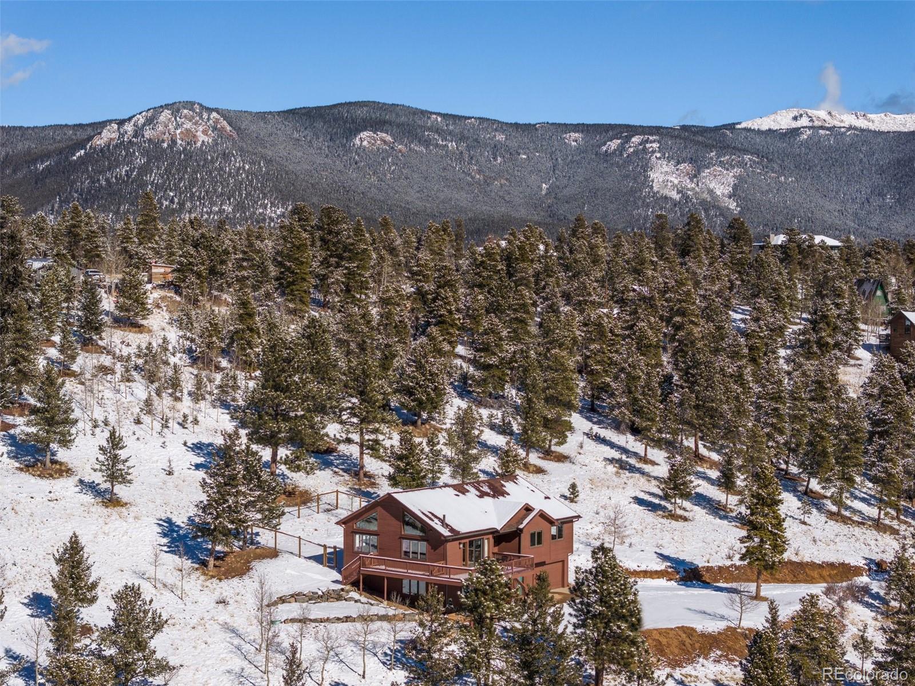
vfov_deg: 21.0
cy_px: 343
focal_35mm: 70
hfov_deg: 27.8
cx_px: 458
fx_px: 1850
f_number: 2.8
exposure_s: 1/3200
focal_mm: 19.35
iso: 120
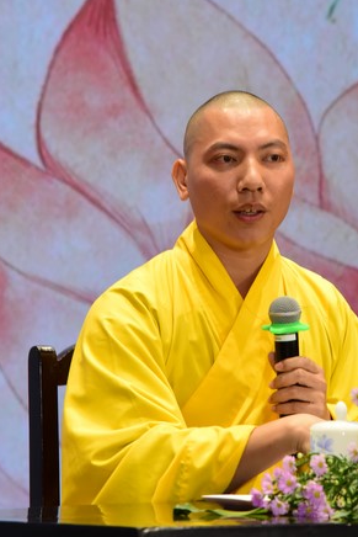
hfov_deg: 7.7
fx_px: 2668
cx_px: 260
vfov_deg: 11.5
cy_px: 198
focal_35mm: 179
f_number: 7.1
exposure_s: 1/60
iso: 3200
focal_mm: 120
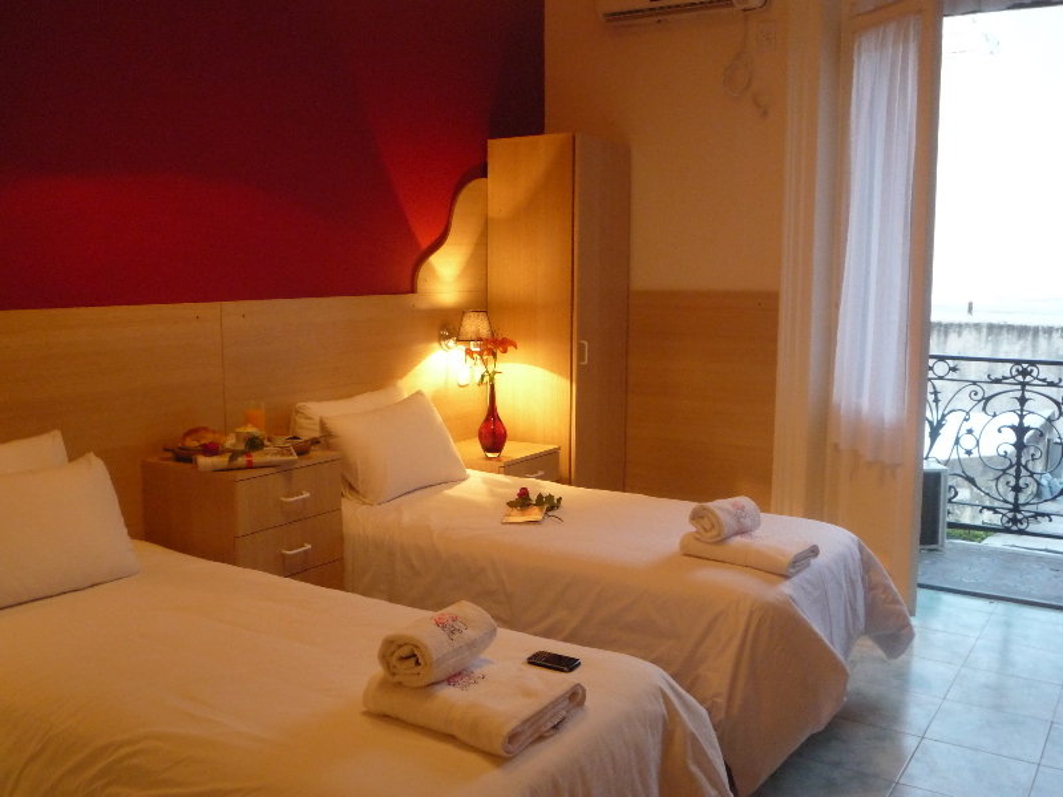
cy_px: 398
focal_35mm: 33
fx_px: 1013
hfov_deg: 55.4
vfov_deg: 42.9
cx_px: 532
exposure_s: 1/10
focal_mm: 5.8
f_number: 3.5
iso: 400
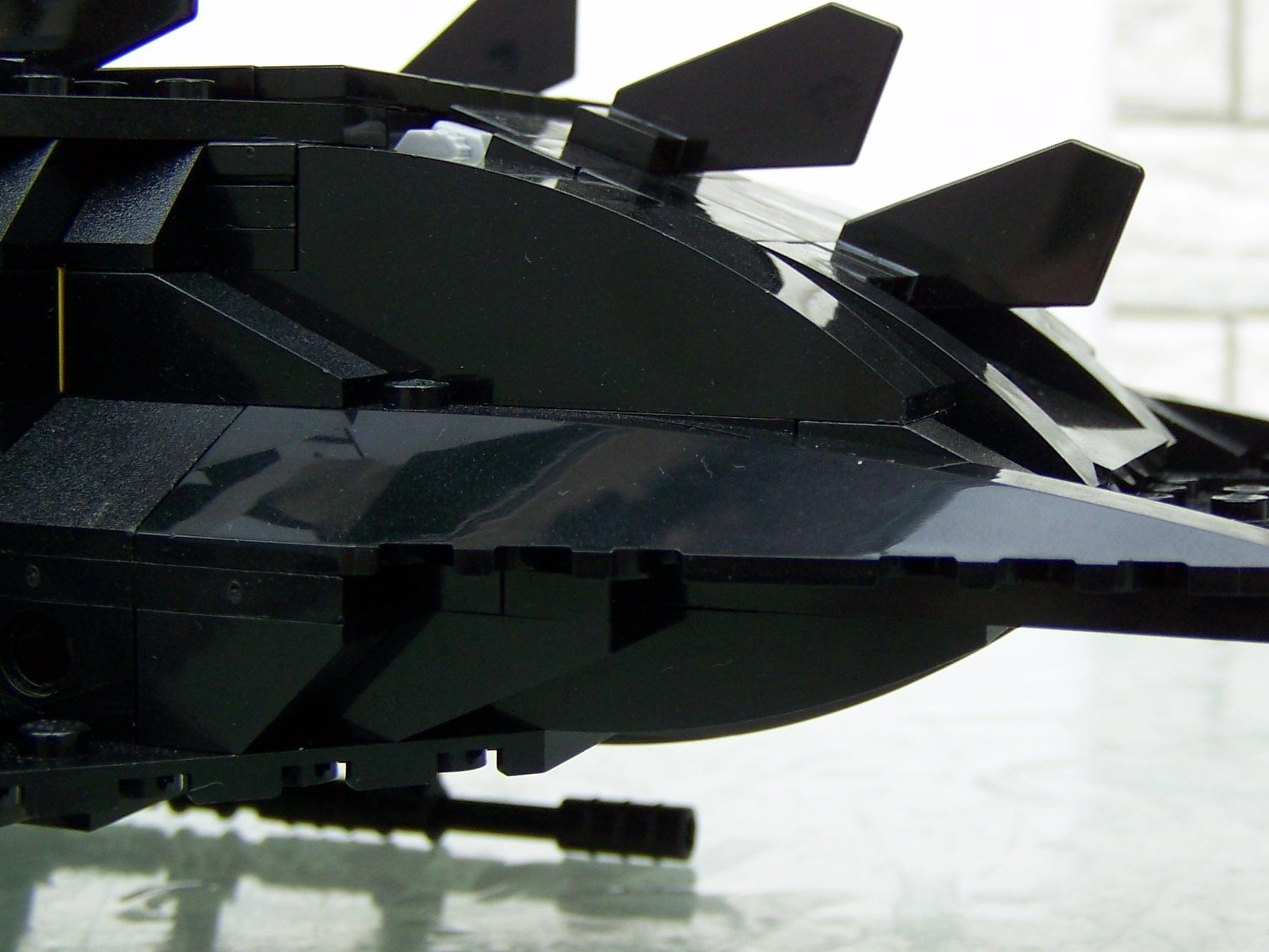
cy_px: 466
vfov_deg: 22.3
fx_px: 2420
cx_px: 826
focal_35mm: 66
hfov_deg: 29.2
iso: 64
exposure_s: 1/100
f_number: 2.8
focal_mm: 6.3
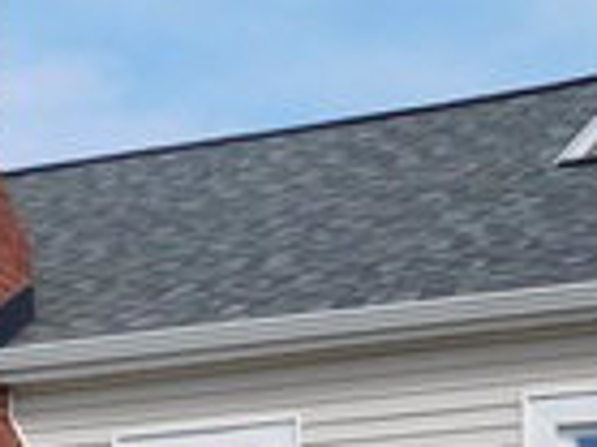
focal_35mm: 147
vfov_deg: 9.8
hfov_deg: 13.2
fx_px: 2533
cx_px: -26
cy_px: 645
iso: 125
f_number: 7.8
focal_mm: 7.1
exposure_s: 1/400
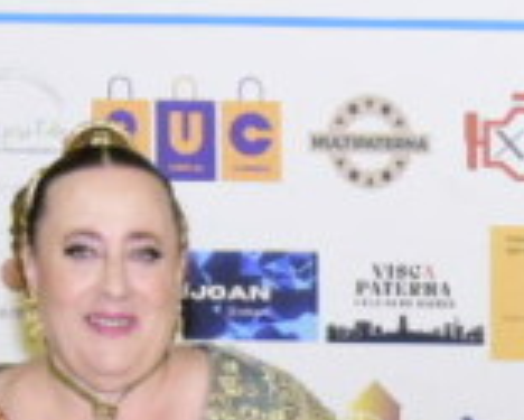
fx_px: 5369
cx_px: 880
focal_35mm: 346
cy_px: 823
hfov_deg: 5.5
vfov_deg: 4.4
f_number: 11
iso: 6400
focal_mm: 48
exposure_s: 1/160
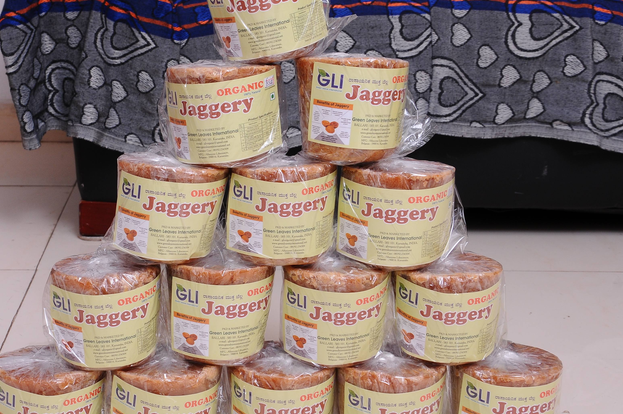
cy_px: 197
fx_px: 1256
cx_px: 222
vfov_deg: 18.7
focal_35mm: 73
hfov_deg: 27.7
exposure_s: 1/125
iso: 250
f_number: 9
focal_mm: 35
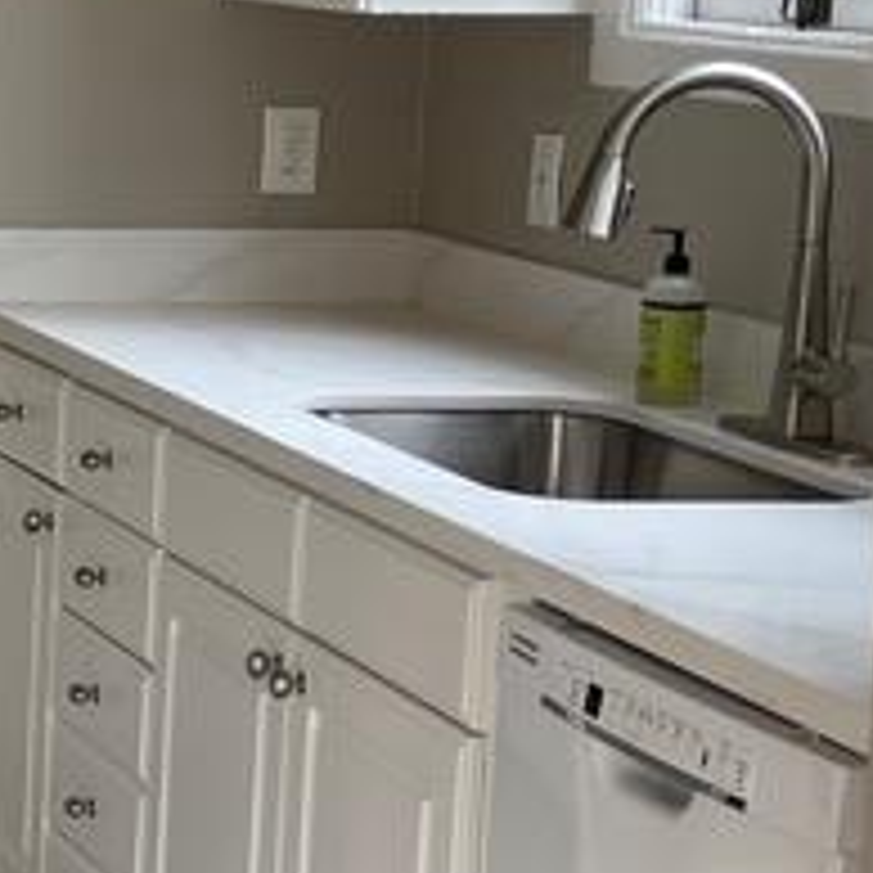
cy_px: 369
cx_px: -801
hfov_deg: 12.8
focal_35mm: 121
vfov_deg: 14.4
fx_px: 3452
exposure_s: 1/121
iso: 32
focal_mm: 5.1
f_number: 1.6
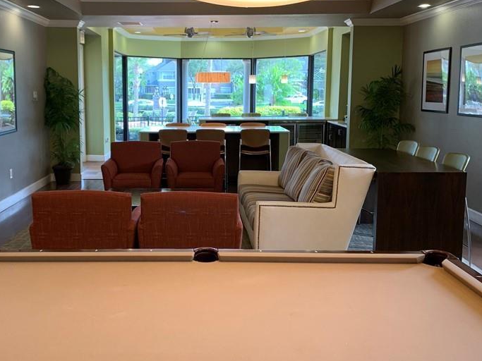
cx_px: 197
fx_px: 543
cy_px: 162
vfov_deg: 36.8
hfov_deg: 47.6
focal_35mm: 39
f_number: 1.8
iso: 100
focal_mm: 4.25
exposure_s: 1/60
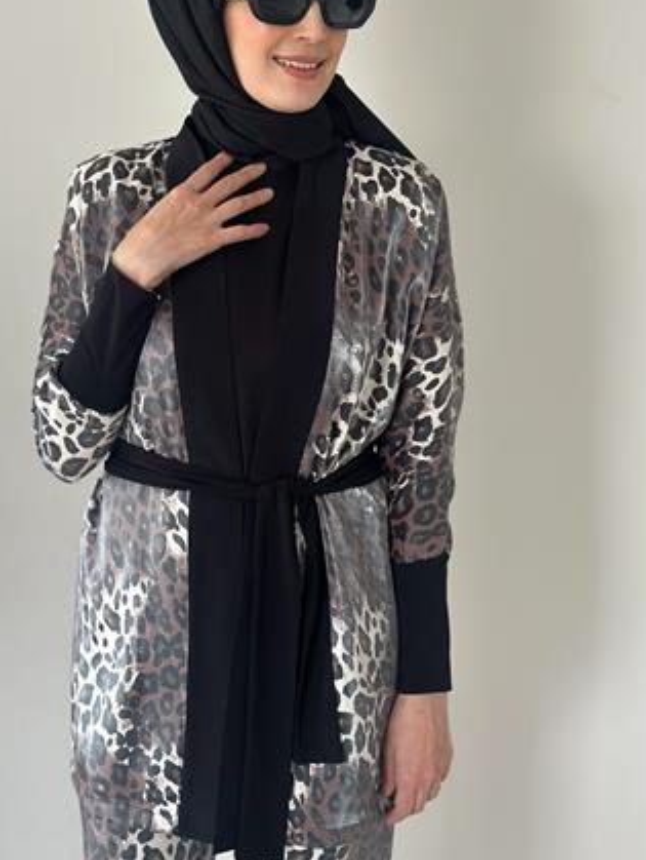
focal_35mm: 61
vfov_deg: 31.6
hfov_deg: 24.0
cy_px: 360
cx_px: 260
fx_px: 1516
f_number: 1.78
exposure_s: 1/64
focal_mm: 6.86
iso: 125
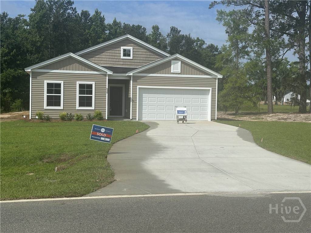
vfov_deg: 30.3
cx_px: 156
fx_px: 431
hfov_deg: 39.7
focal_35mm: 48
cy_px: 116
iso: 64
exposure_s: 1/7634
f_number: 1.78
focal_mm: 6.86
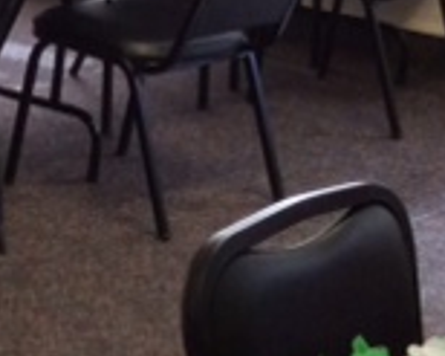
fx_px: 1764
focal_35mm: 134
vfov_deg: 11.5
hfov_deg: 12.9
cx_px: -381
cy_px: 194
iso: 100
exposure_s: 1/24
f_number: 2.4
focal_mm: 3.3
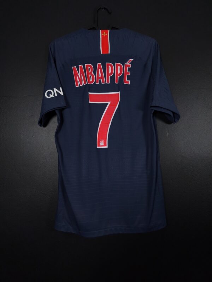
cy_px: 141
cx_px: 106
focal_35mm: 23
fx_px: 188
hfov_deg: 58.9
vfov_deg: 73.9
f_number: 1.6
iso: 400
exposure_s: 1/125
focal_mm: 6.57
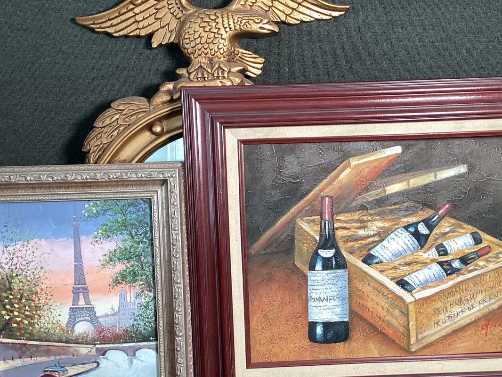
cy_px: 220
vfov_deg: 32.8
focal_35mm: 44
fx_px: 638
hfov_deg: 42.8
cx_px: 292
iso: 64
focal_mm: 3.3
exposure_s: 1/50
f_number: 2.4
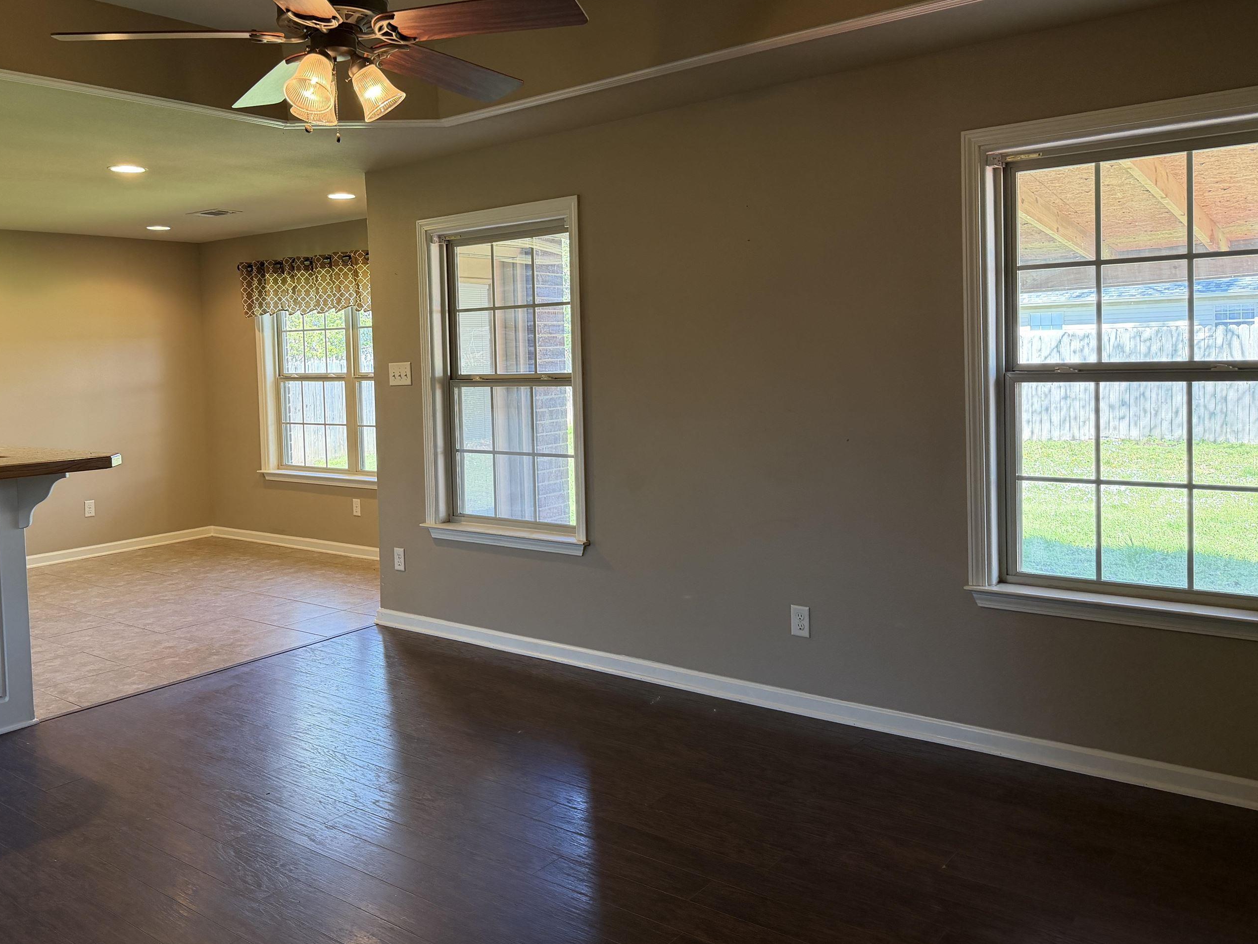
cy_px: 404
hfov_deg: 61.2
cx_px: 517
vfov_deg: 48.1
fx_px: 1054
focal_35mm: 29
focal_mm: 6.76
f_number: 1.78
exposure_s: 1/120
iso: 200
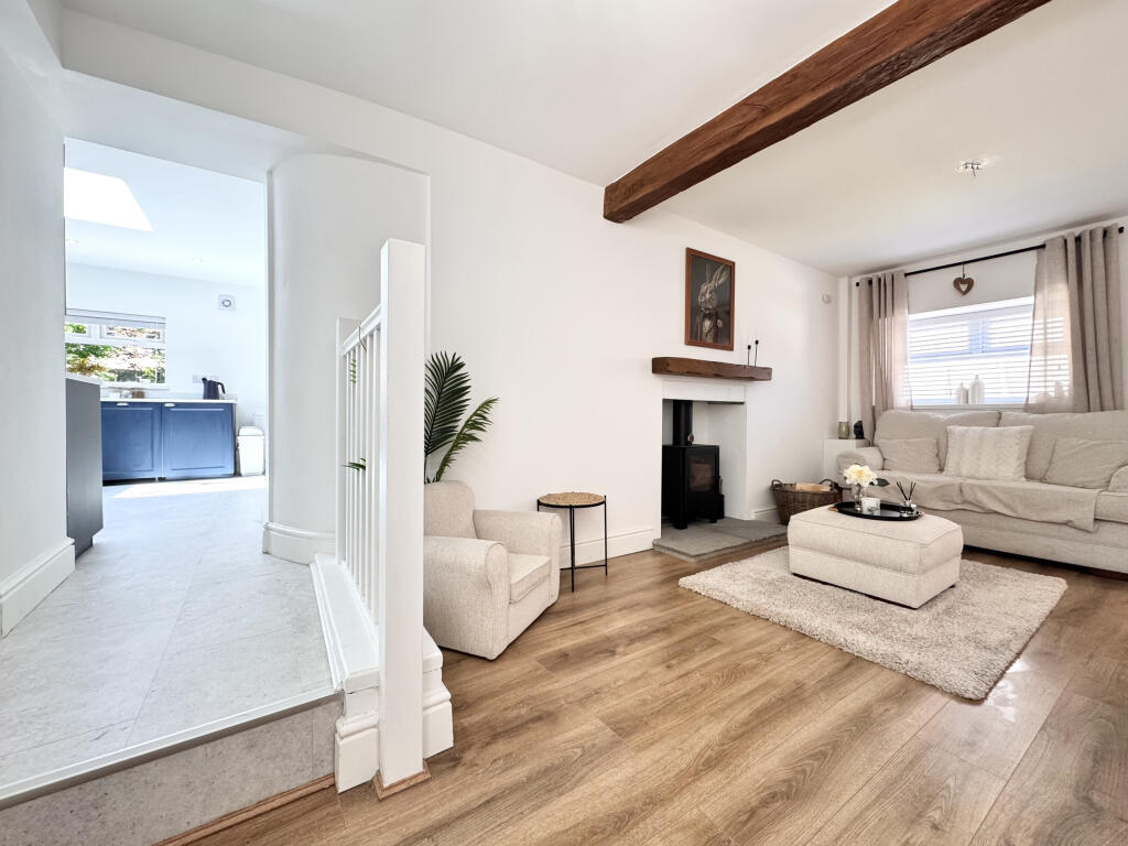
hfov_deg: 102.1
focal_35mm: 14
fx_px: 456
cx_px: 564
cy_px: 423
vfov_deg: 85.7
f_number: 2.2
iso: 250
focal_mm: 2.22
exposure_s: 1/100
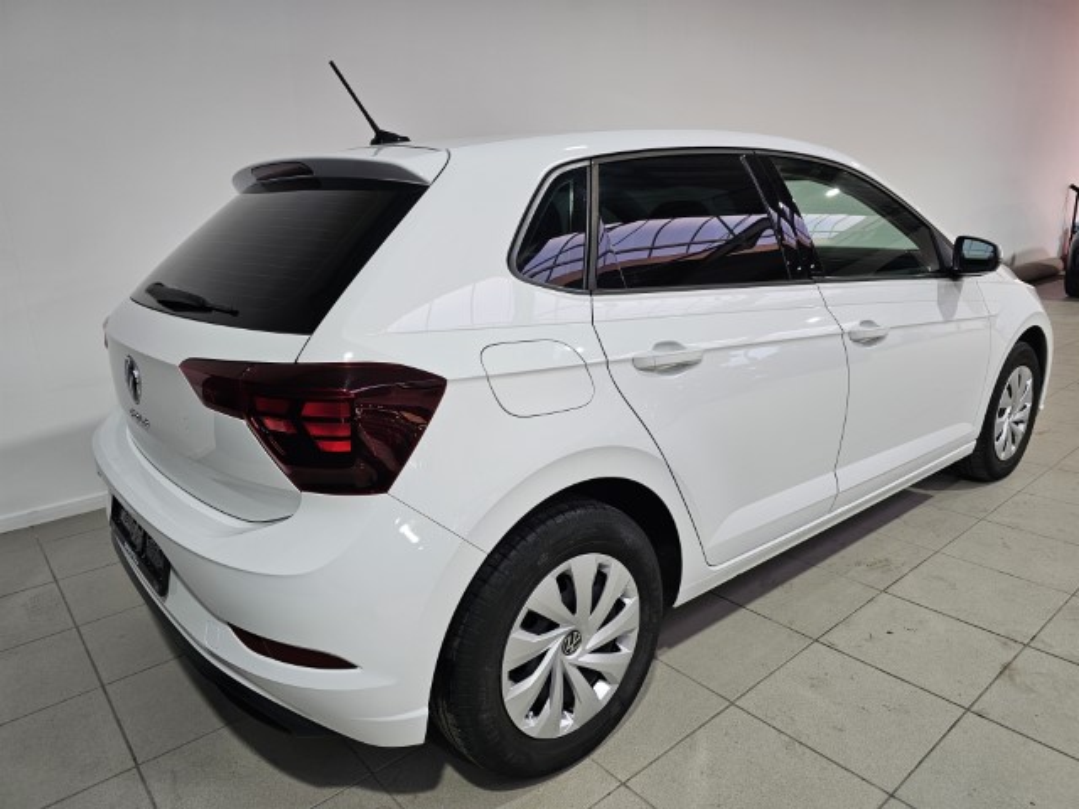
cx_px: 540
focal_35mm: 23
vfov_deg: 58.9
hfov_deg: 73.9
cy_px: 404
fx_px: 717
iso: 64
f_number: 1.7
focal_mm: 6.3
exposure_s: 1/100
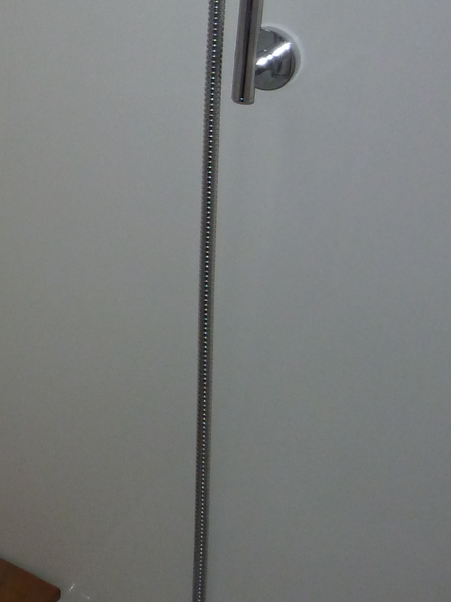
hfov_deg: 19.1
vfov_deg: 26.8
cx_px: -167
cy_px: 61
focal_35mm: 70
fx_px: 1217
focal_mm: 4.1
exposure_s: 1/30
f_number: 3.3
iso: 200
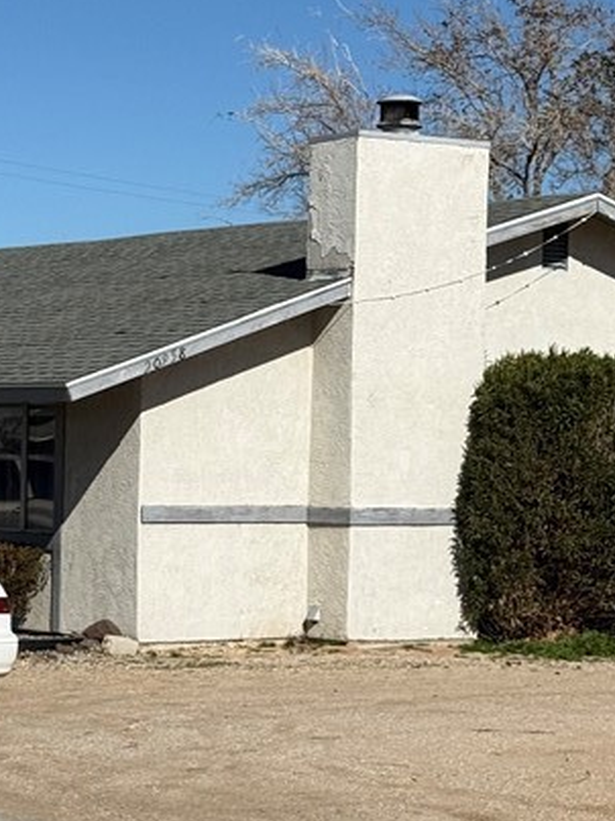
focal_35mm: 122
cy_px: 475
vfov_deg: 16.1
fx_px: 2892
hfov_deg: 12.1
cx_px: 232
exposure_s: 1/11364
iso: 64
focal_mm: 6.76
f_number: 1.78
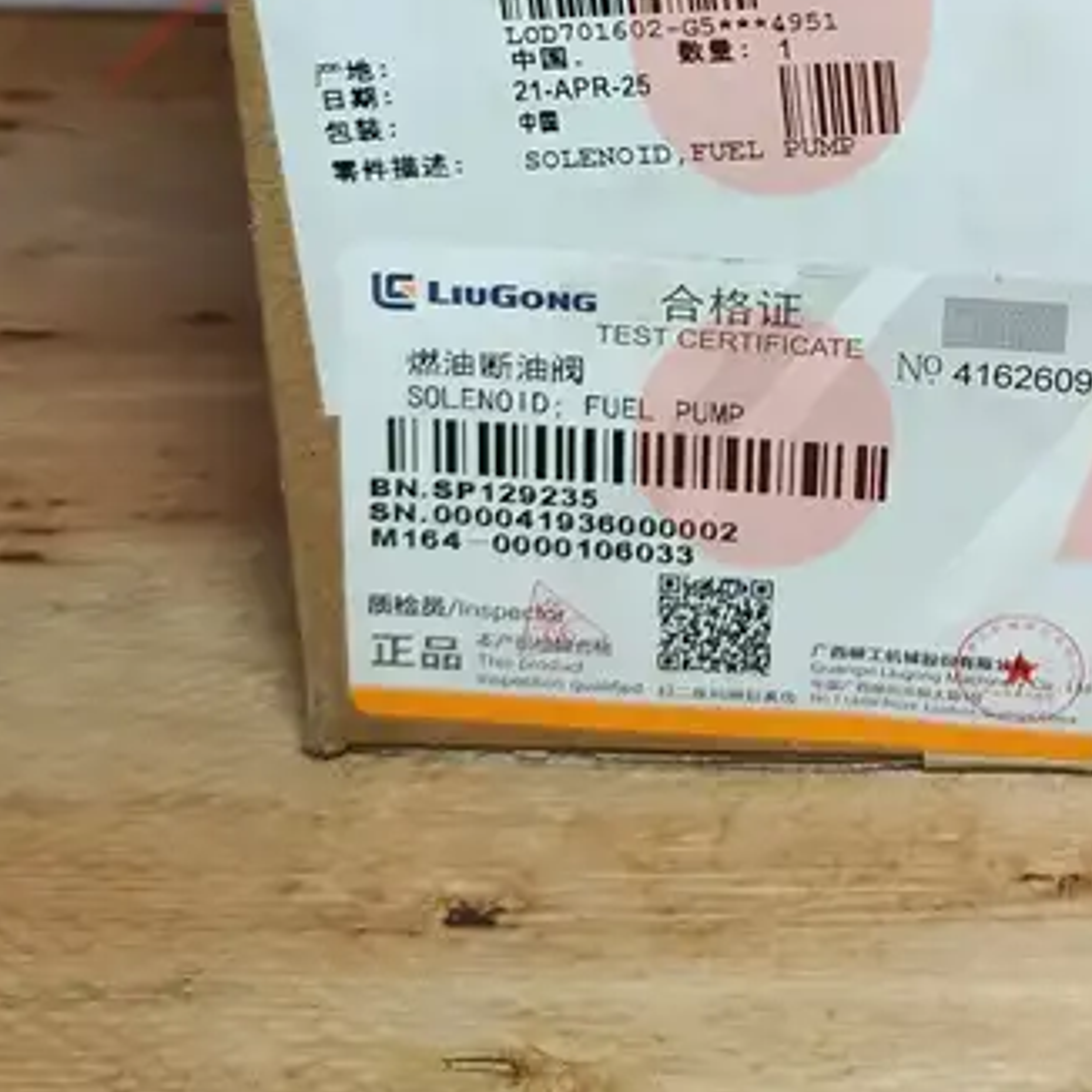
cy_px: -275
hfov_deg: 21.0
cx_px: 1239
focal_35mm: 78
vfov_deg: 20.5
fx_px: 2784
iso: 95
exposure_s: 1/100
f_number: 1.7
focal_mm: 5.24
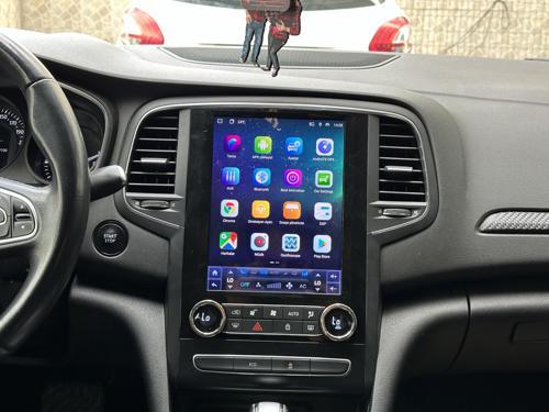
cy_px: 206
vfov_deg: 30.3
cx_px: 274
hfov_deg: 39.7
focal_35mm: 48
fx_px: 761
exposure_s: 1/77
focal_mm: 6.86
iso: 80
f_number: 1.78
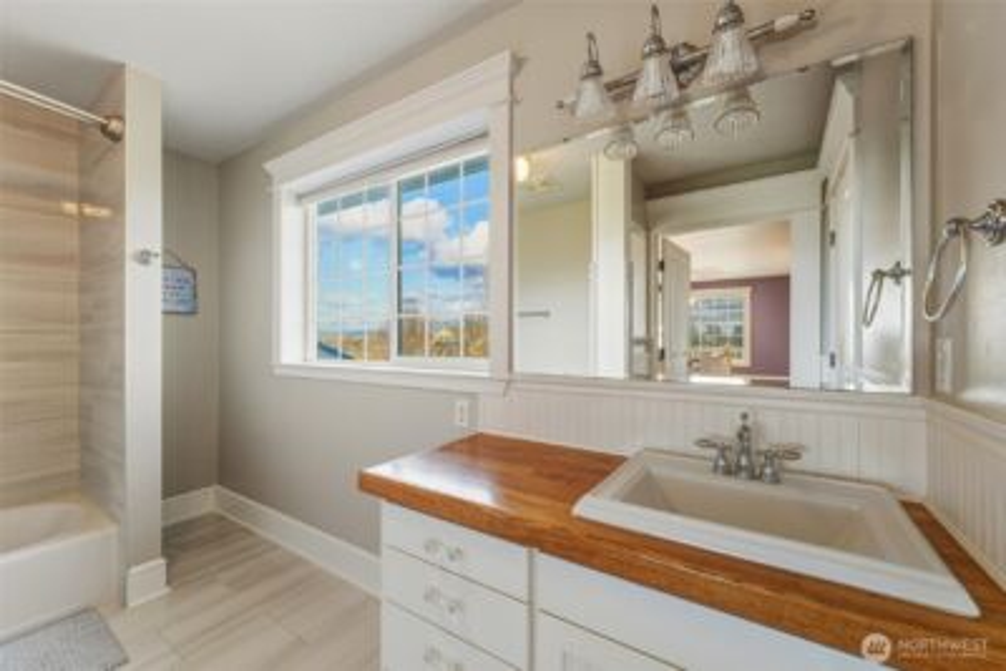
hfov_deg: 104.2
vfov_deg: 81.3
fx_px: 391
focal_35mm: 14
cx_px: 503
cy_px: 336
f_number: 9
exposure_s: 1/250
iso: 400
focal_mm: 14
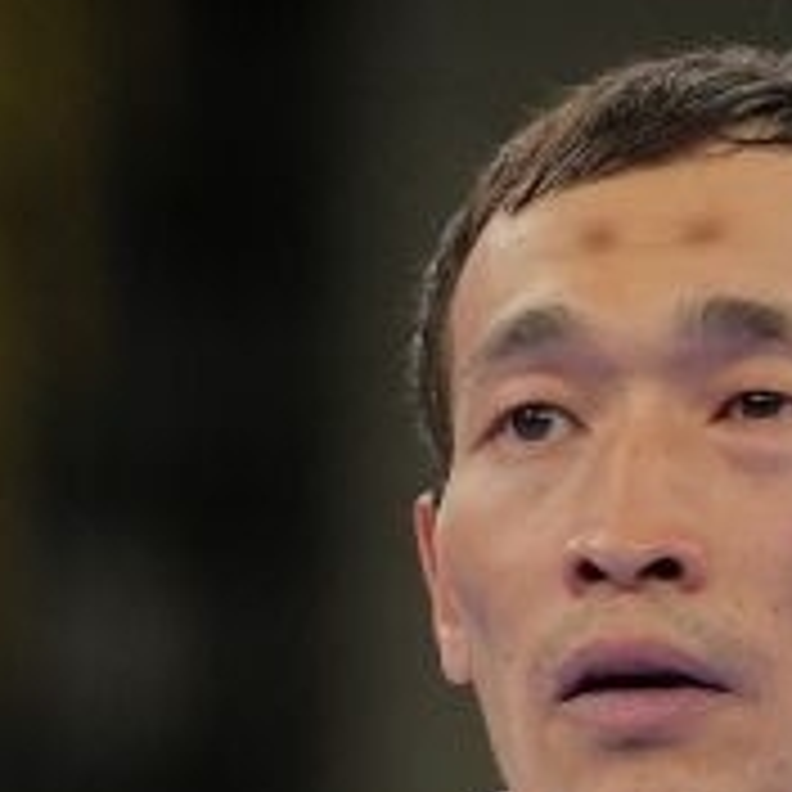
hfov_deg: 1.1
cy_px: 1472
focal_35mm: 1641
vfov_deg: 1.1
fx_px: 42478
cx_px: -860
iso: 500
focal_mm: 189
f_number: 2.8
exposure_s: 1/1000
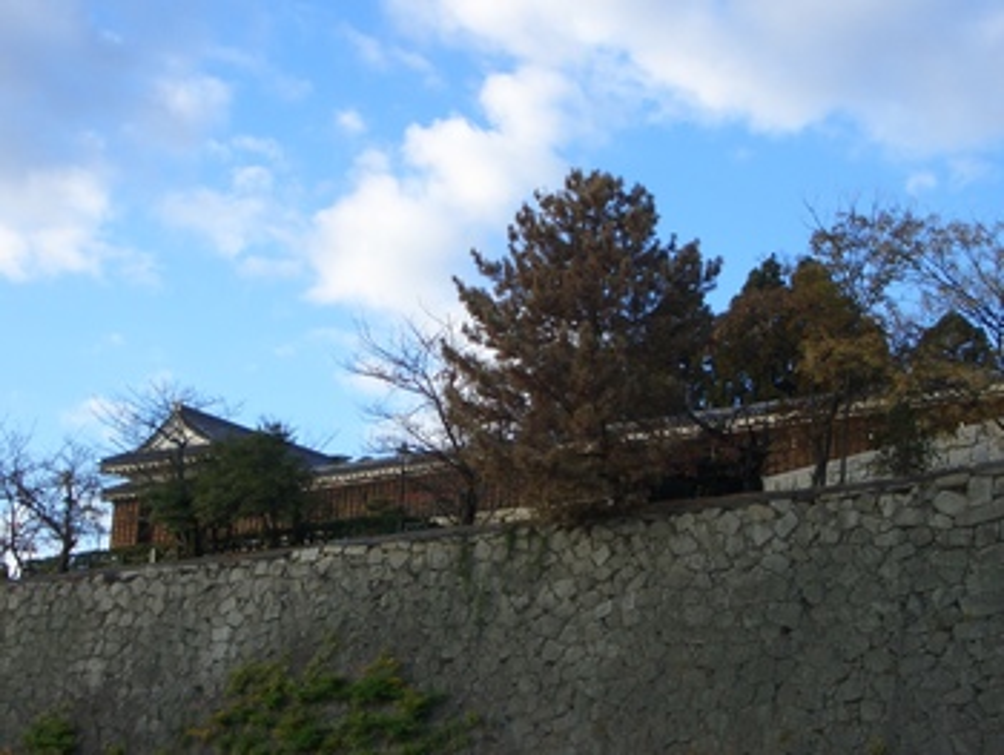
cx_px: 502
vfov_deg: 23.7
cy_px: 378
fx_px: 1799
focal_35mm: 62
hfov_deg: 31.2
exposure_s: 1/125
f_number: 5.6
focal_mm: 10.2
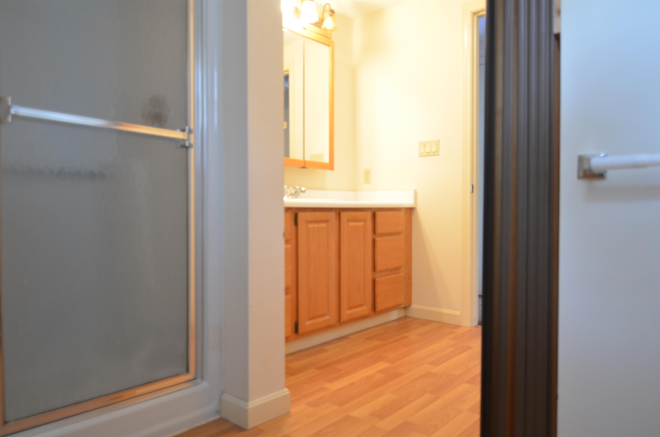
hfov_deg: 73.9
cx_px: 330
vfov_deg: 52.9
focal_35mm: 24
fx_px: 439
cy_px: 218
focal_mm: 16
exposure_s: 1/40
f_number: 3.2
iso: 800
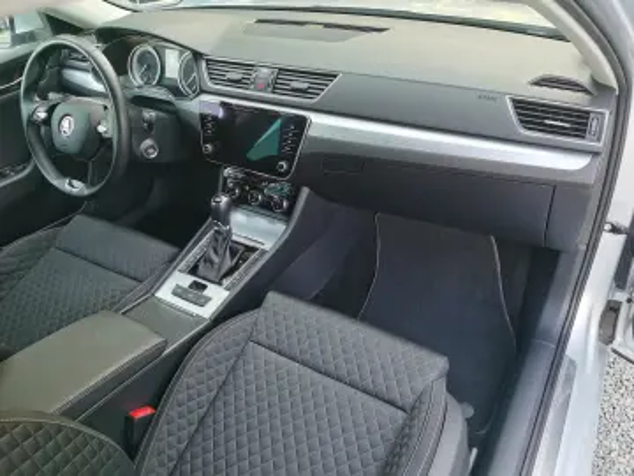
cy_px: 238
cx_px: 317
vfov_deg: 51.4
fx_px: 495
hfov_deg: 65.3
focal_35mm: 27
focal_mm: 5.56
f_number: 1.6
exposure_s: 1/100
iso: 100
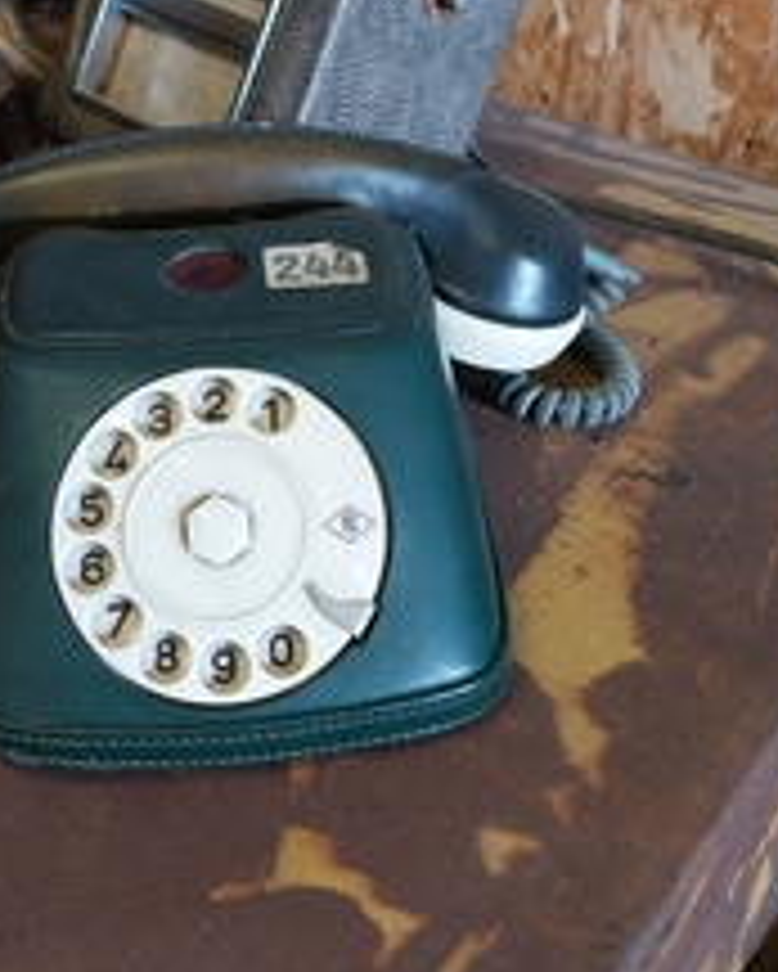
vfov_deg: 39.4
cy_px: 410
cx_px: 292
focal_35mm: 47
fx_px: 1352
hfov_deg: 32.0
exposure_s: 1/50
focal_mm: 4
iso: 200
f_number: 1.8
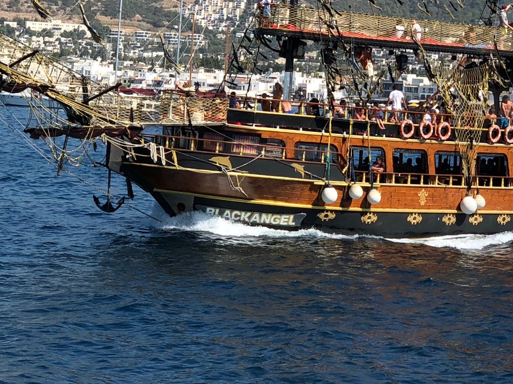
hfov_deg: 14.6
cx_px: 306
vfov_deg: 10.9
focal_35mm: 135
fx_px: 2000
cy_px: -6
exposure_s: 1/1056
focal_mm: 6
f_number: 2.4
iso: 16
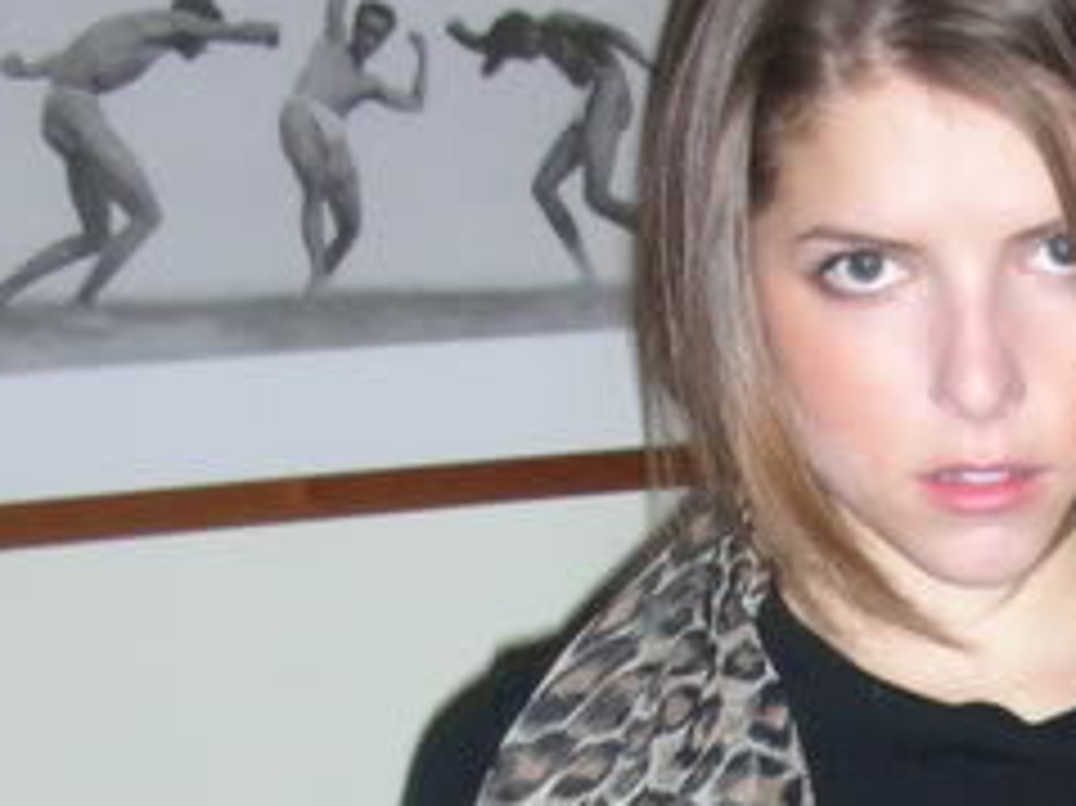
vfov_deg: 12.2
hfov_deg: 16.4
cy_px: 1139
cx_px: 1126
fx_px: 3635
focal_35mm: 117
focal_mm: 5.8
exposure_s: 1/60.1
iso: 125
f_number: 3
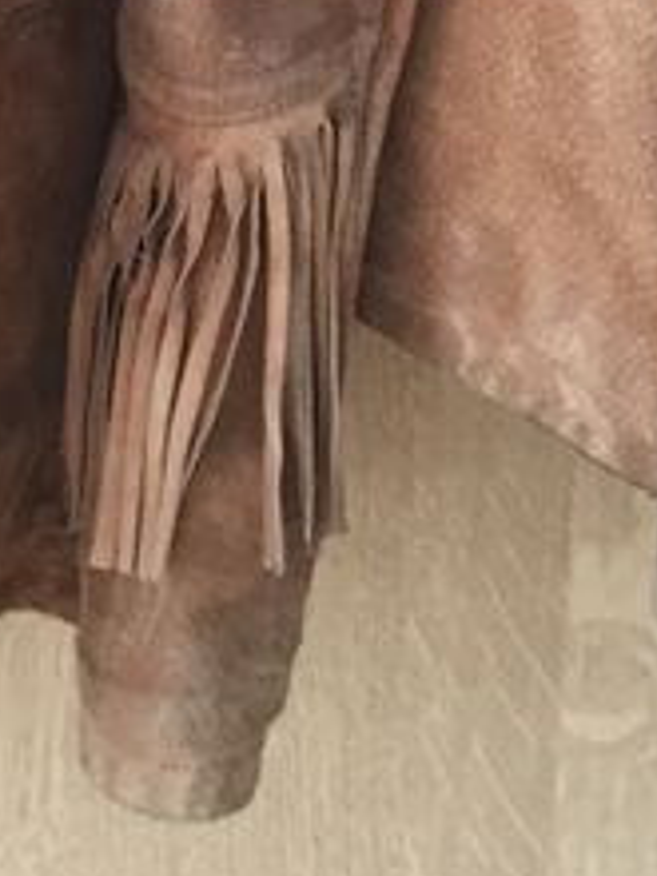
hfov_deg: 11.0
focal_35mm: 132
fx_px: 3340
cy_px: -932
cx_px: -163
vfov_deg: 12.8
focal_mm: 4.15
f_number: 2.2
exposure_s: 1/33
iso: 100
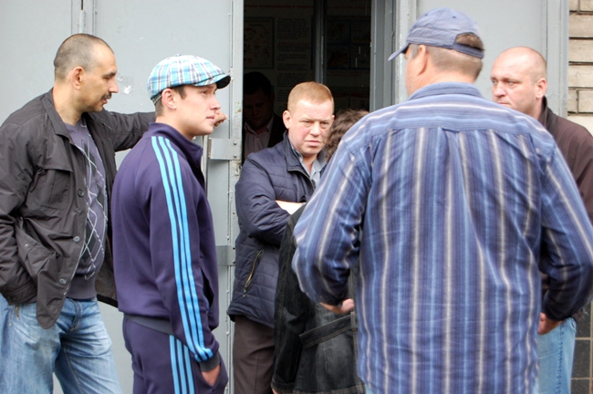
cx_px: 296
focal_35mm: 82
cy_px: 197
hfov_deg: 24.6
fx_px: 1358
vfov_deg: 16.5
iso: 450
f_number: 5.6
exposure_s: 1/30
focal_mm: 55
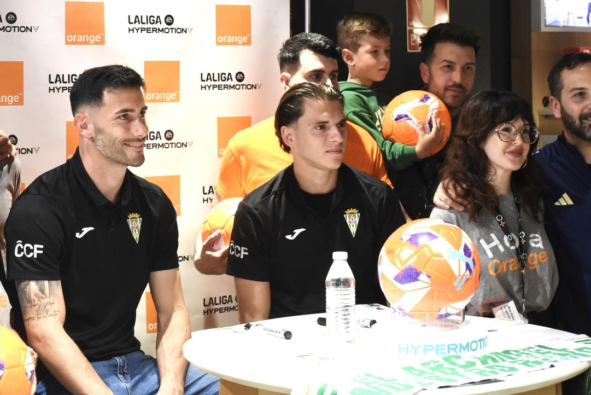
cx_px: 184
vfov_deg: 18.4
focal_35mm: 74
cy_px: 132
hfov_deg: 27.1
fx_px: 1215
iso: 4500
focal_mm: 50
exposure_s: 1/200
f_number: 6.3
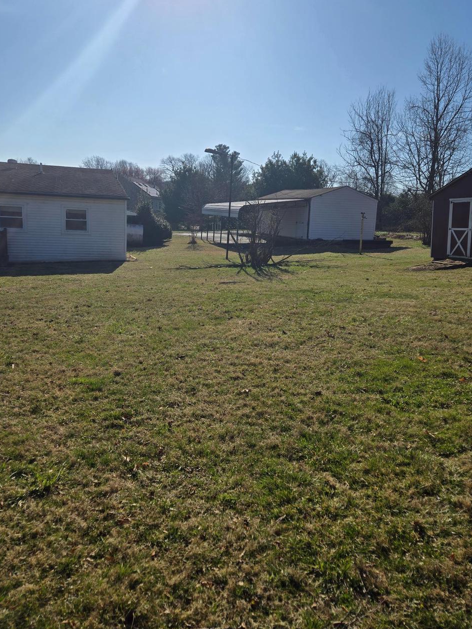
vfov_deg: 63.4
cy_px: 309
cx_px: 252
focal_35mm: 28
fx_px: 509
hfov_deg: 49.7
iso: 25
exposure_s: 1/3850
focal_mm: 5.4
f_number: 1.8
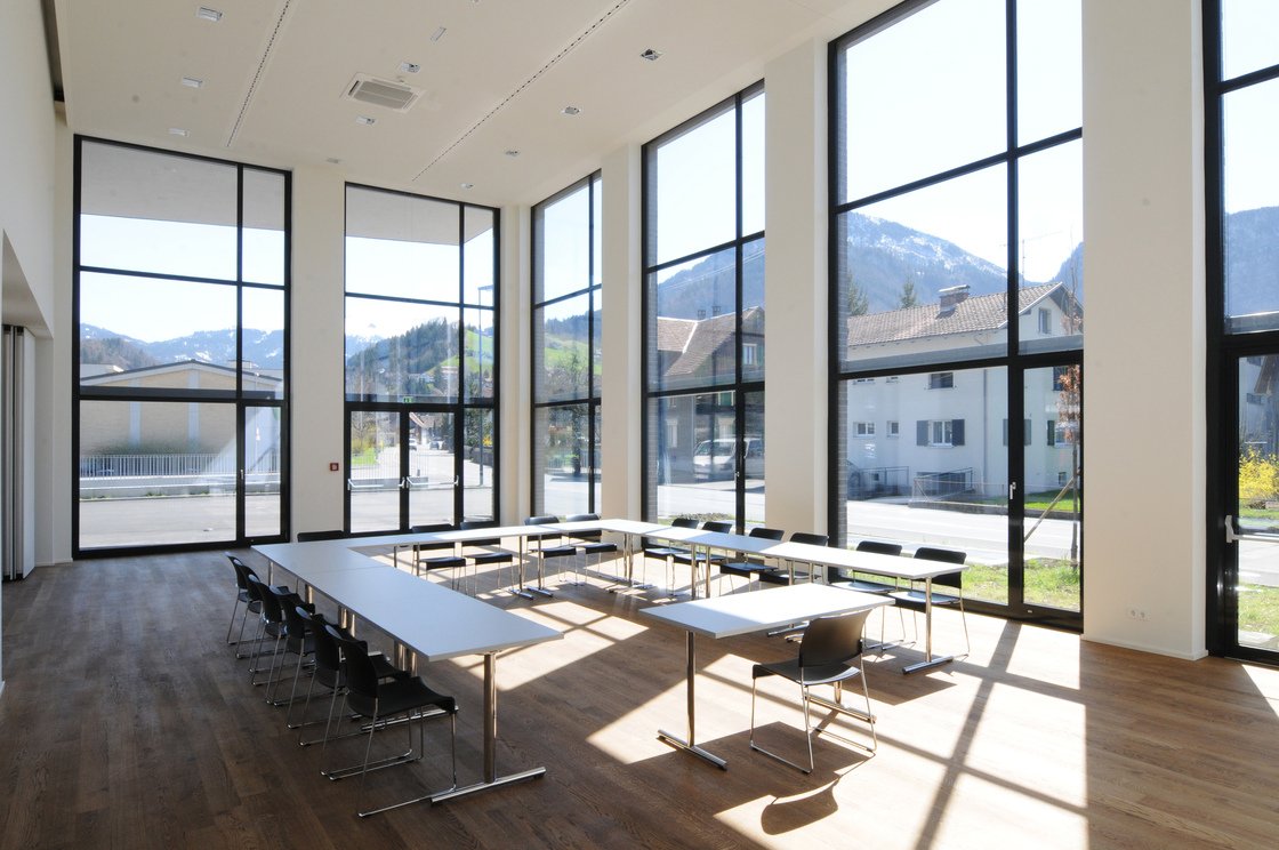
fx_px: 745
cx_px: 640
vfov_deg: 59.4
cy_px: 425
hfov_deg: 81.3
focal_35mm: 21
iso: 400
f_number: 18
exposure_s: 1/30
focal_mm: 14
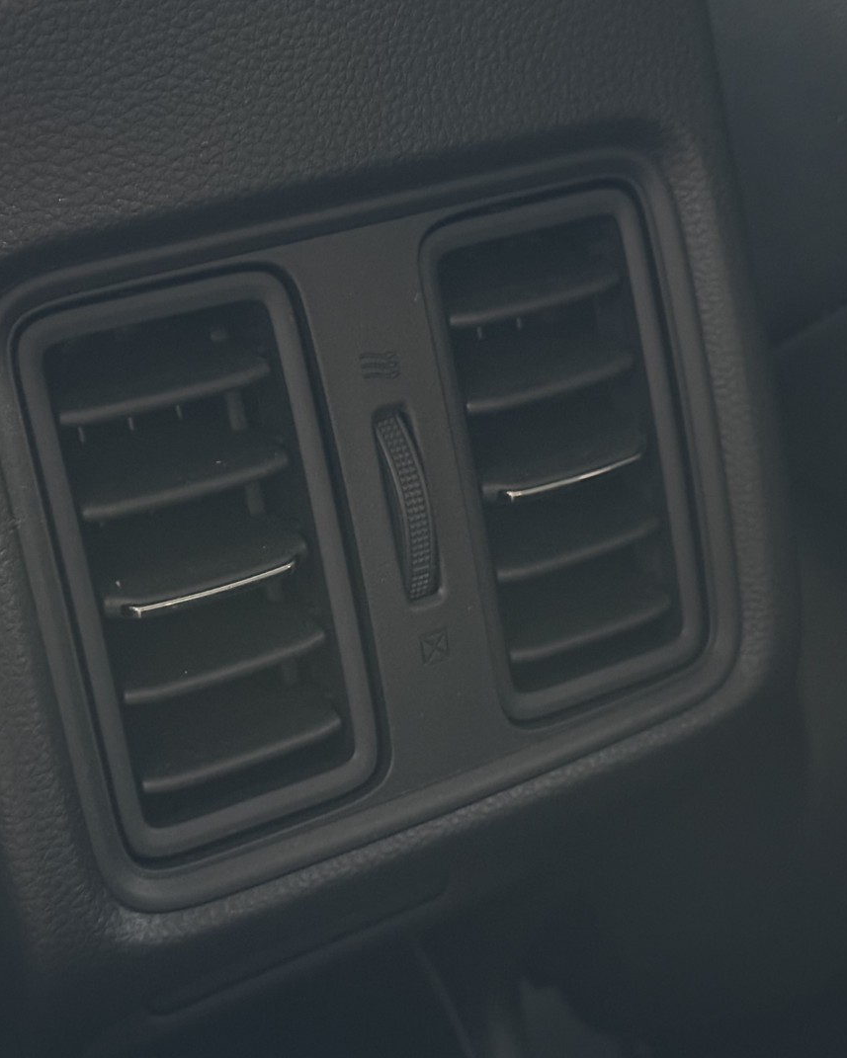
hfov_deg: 24.2
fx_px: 1974
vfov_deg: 30.0
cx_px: 378
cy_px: 526
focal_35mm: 63
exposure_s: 1/19
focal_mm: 6.76
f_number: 1.78
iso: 800
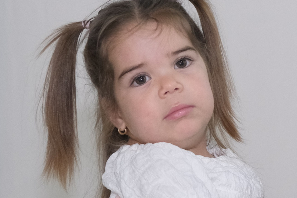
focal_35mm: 155
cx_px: 364
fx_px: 1279
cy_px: 177
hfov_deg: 12.9
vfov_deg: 8.8
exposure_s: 1/125
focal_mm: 32.9
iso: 2500
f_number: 3.6
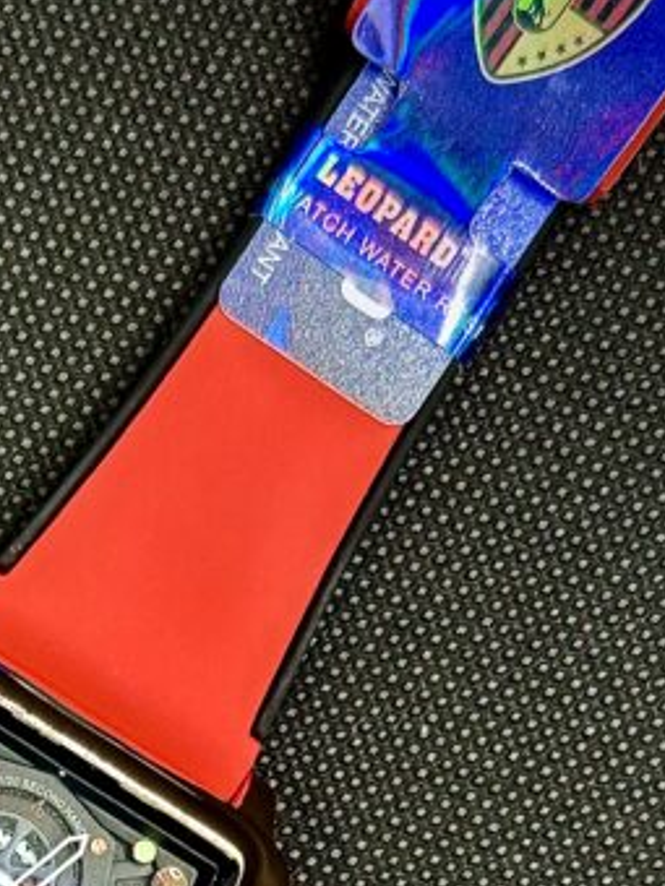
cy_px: 1029
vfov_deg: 16.8
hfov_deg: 12.9
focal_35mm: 113
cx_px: -39
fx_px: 2894
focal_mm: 6.86
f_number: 1.78
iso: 50
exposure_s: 1/50
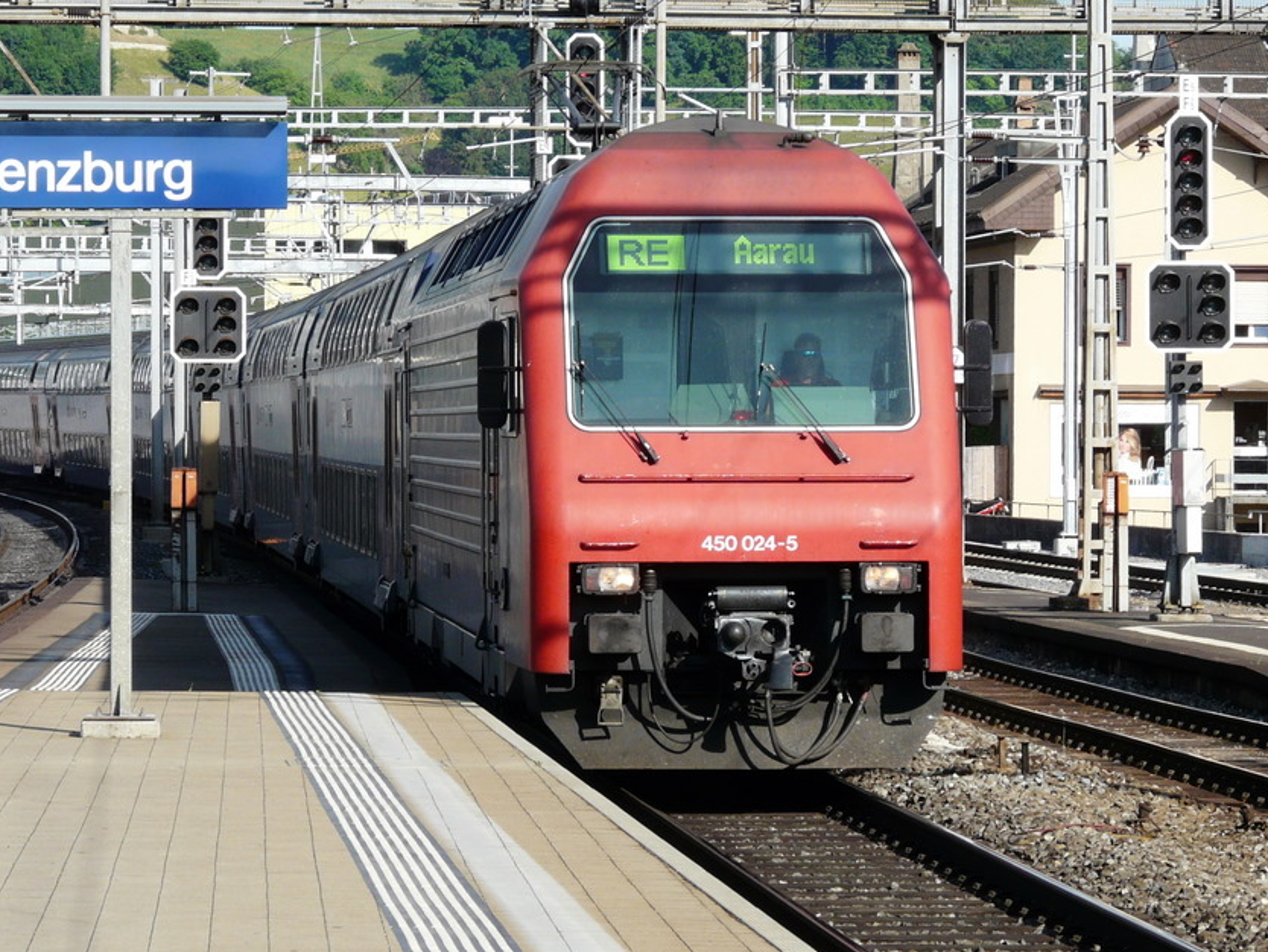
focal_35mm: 169
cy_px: 459
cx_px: 564
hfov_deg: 11.7
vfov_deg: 8.8
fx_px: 6192
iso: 100
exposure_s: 1/320
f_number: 5.6
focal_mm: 23.1
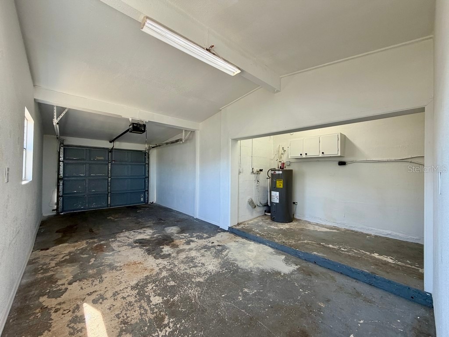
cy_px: 168
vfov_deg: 85.7
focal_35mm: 14
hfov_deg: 102.1
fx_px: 182
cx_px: 224
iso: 100
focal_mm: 2.22
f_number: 2.2
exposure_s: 1/120
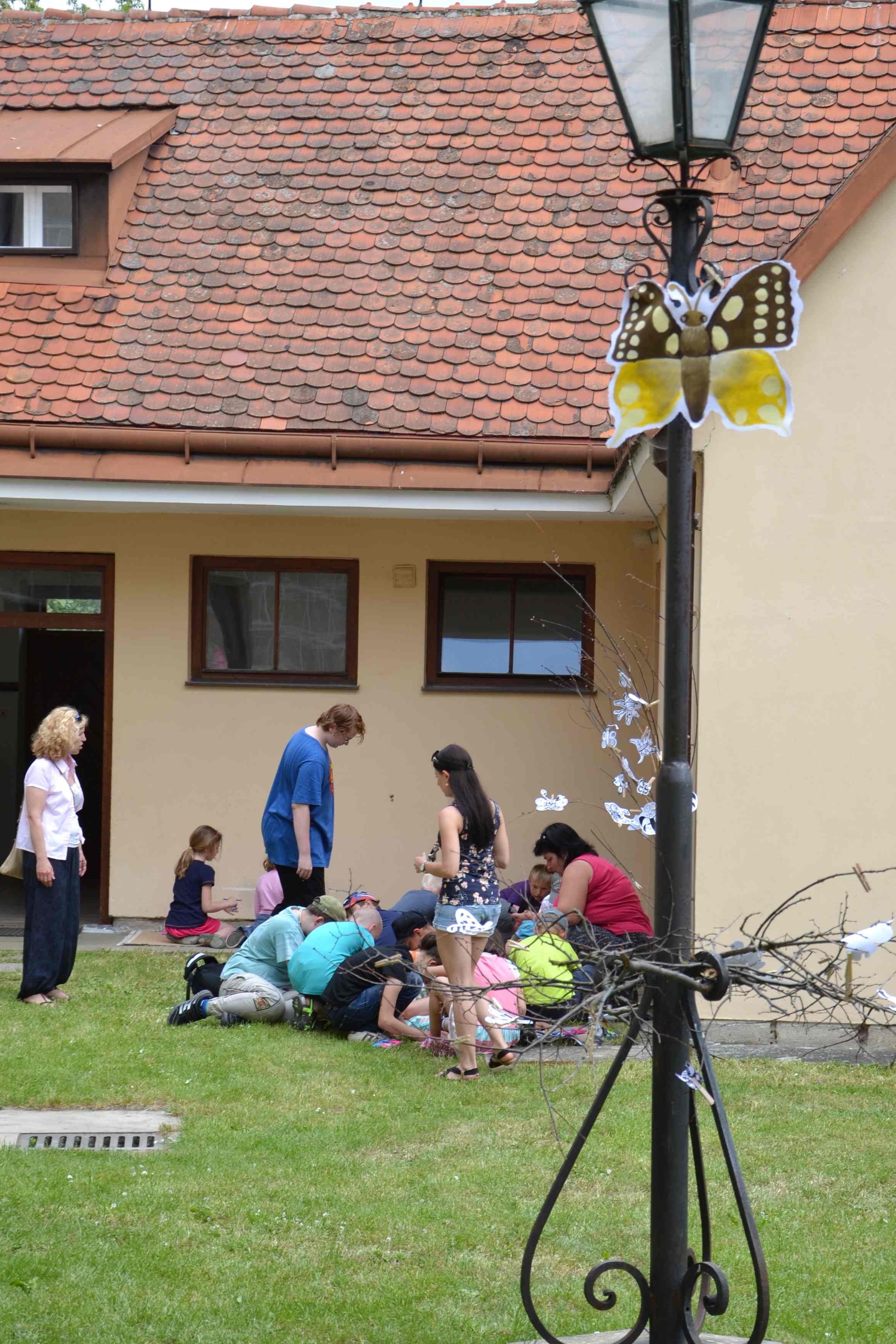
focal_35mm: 89
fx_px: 3309
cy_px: 634
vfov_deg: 23.0
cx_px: 526
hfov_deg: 15.4
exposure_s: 1/160
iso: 100
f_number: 6.3
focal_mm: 45
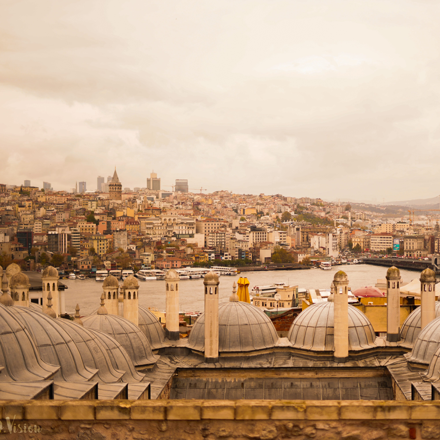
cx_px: 303
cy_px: 221
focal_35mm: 64
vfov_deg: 26.9
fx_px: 920
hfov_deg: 26.7
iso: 160
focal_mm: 50
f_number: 1.8
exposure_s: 1/1600
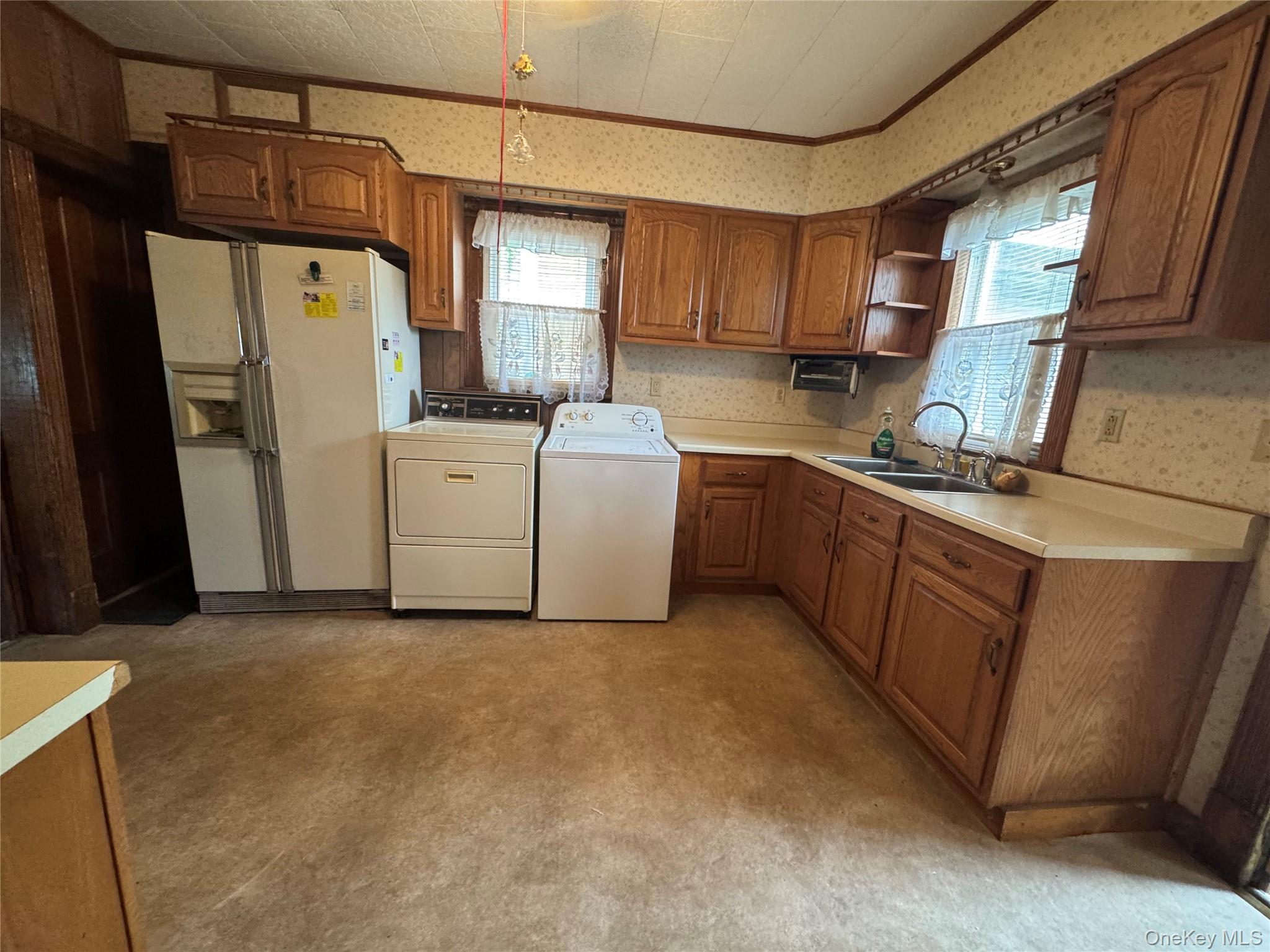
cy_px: 476
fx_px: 514
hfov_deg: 102.1
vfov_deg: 85.7
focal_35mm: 14
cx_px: 635
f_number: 2.2
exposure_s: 1/60
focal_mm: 2.22
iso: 500
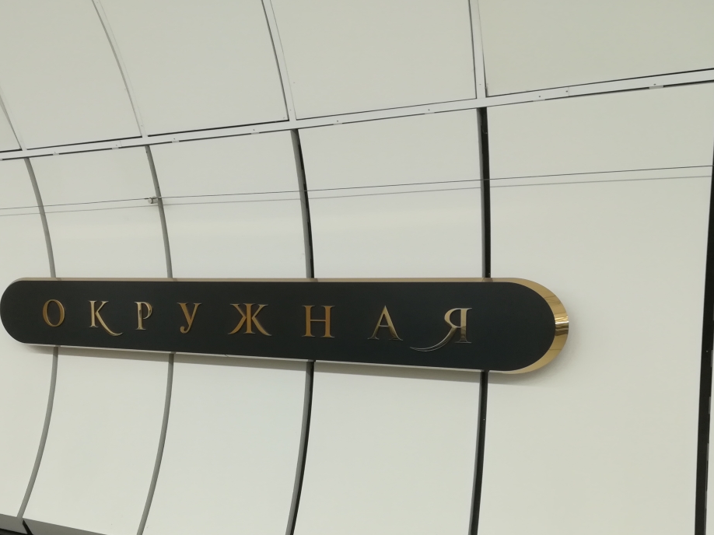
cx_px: 285
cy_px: 345
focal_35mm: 34
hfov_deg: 53.6
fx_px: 701
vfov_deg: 41.4
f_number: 2.2
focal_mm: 3.83
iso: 160
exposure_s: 1/33.3
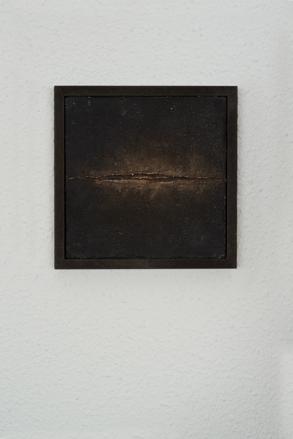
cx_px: 146
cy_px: 220
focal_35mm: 85
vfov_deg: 23.9
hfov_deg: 16.1
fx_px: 1037
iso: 100
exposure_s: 1/125
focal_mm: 85
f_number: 16
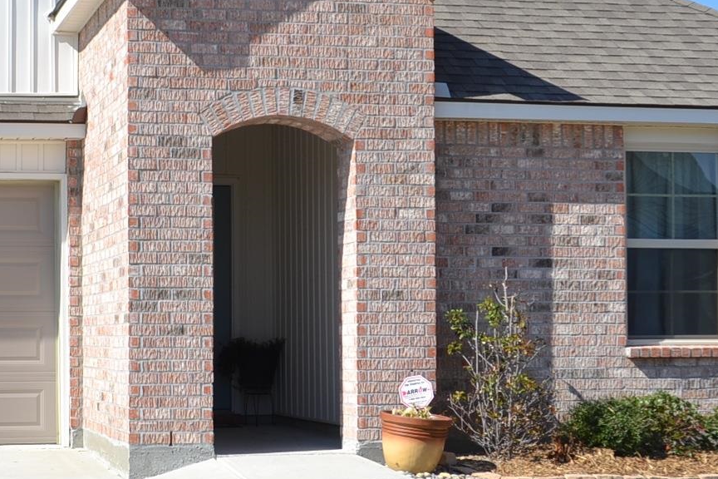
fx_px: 1595
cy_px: 264
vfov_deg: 17.1
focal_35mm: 80
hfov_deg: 24.8
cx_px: 116
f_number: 8
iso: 100
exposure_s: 1/250
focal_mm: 20
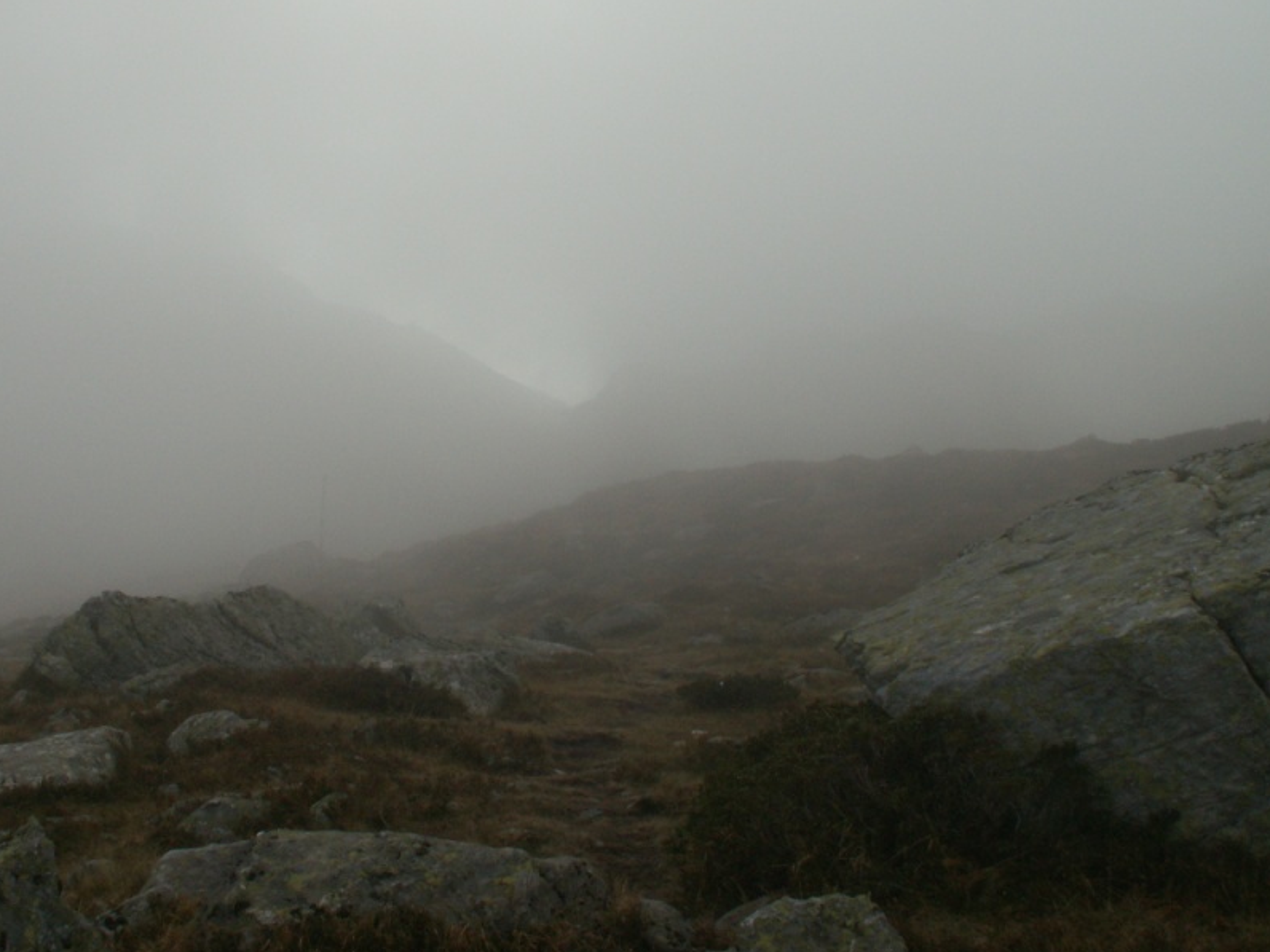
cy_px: 426
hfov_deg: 41.9
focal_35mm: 45
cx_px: 527
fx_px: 1651
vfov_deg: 32.2
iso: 50
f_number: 8
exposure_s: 1/125
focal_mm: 5.86
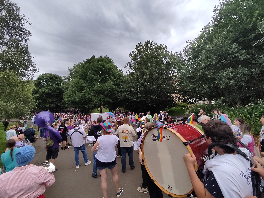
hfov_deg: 98.2
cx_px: 132
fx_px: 114
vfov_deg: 81.7
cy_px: 99
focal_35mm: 15
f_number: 2.2
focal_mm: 1.6
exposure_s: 1/760
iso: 50
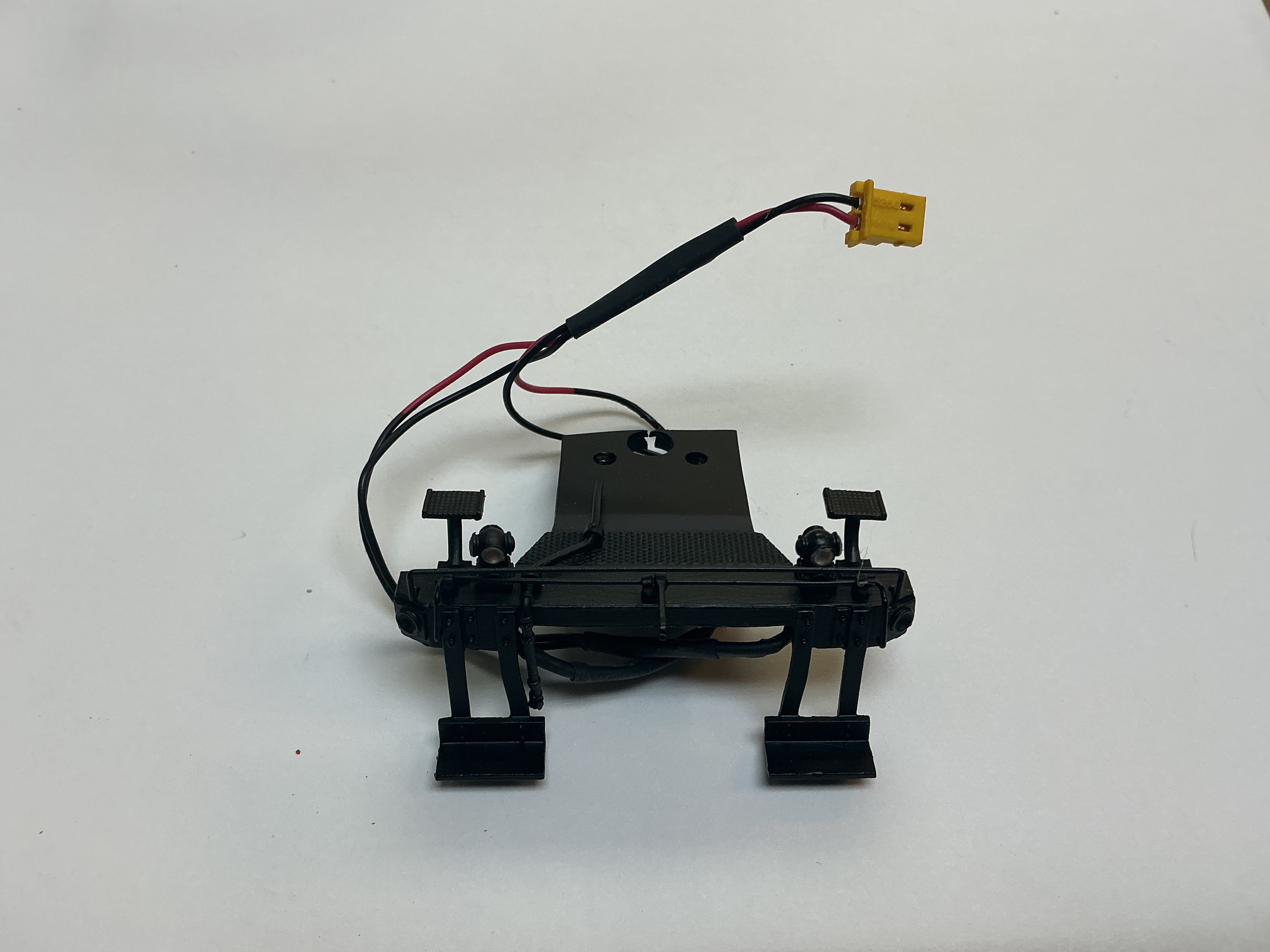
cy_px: 467
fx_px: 1101
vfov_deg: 46.8
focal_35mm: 30
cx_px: 652
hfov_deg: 60.0
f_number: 1.8
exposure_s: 1/120
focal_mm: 3
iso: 25
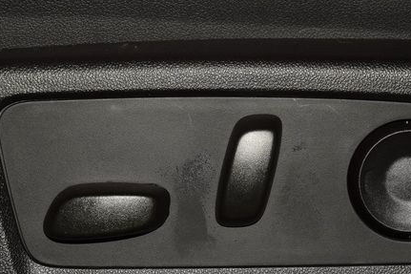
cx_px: 256
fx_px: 1780
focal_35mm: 156
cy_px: 165
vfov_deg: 8.8
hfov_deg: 13.2
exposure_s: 1/125
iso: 100
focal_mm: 70
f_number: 8
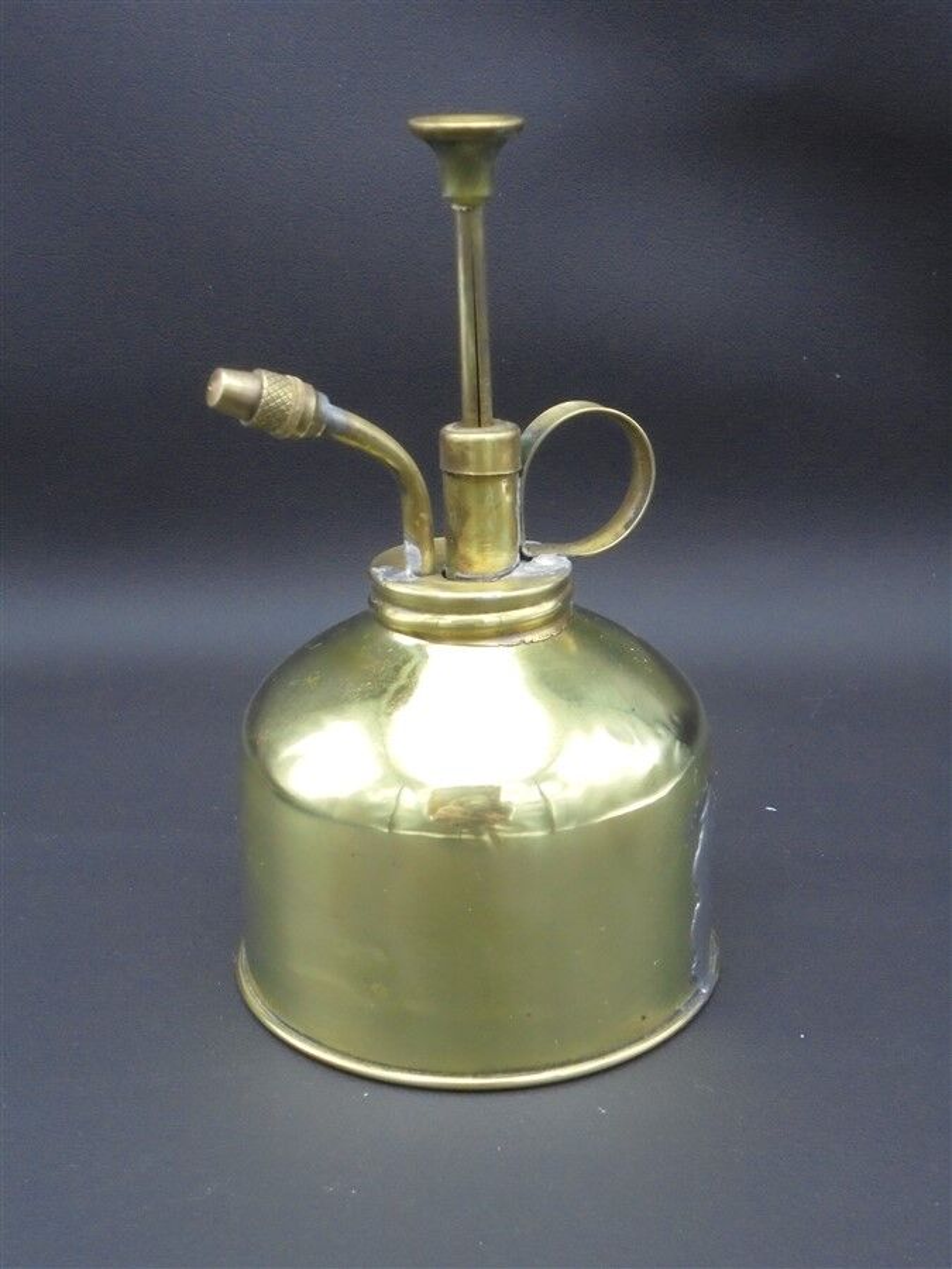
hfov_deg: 33.6
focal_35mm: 43
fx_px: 1577
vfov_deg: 43.9
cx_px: 476
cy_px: 634
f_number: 4.5
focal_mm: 7.8
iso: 400
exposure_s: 1/30
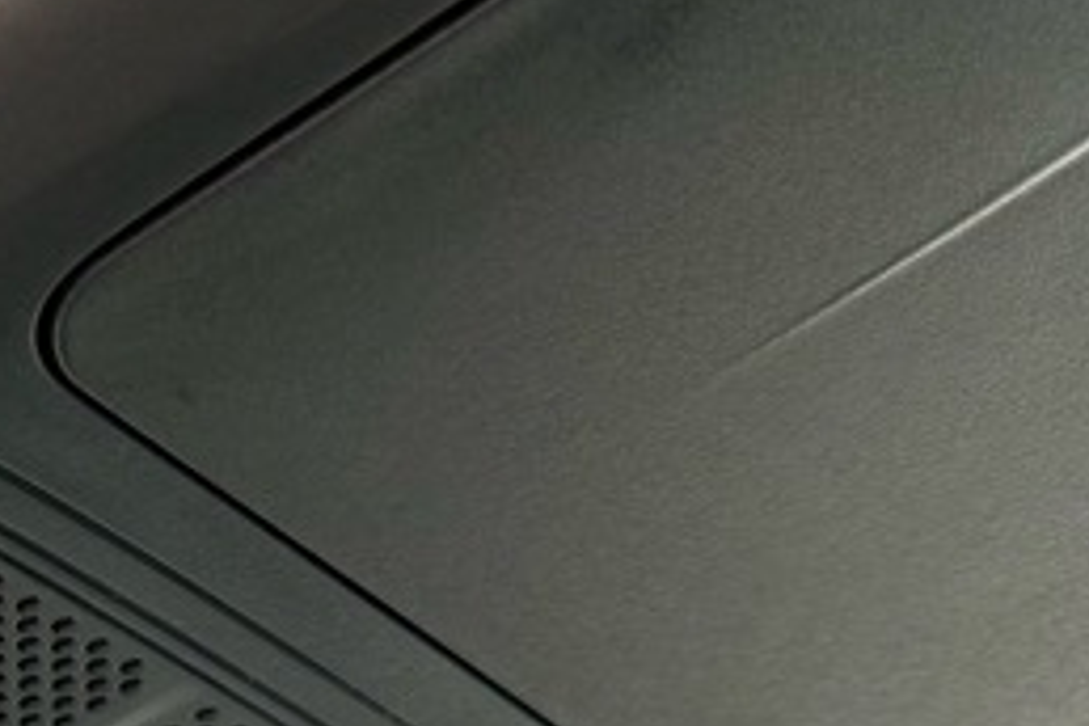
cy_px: 751
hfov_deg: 17.6
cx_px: -734
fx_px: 2995
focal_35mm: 99
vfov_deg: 13.6
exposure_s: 1/130
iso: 100
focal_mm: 6.76
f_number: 1.78
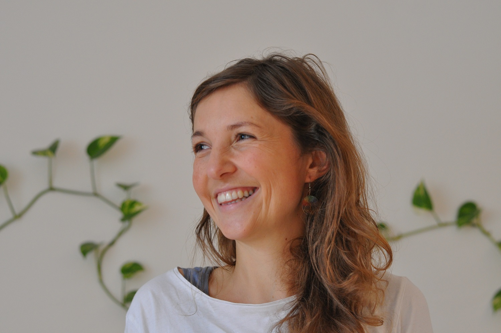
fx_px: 1042
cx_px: 250
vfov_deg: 18.1
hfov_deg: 27.0
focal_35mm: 75
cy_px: 166
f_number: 3.5
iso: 800
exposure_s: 1/50
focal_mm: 50
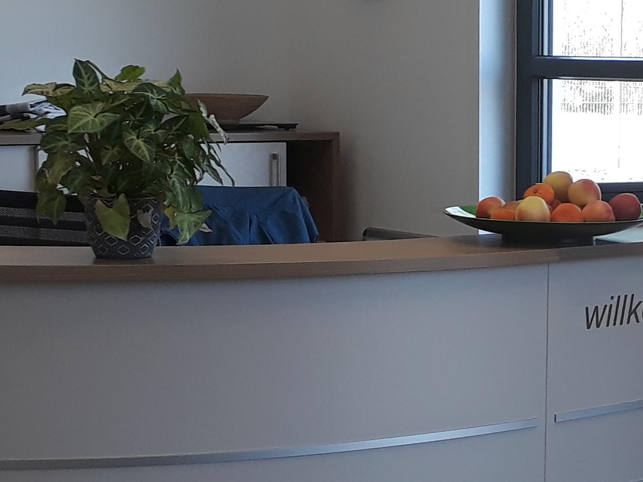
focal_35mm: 91
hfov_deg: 20.8
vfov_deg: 16.2
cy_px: 250
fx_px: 1691
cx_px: 648
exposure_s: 1/100
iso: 64
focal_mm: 3.6
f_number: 1.9
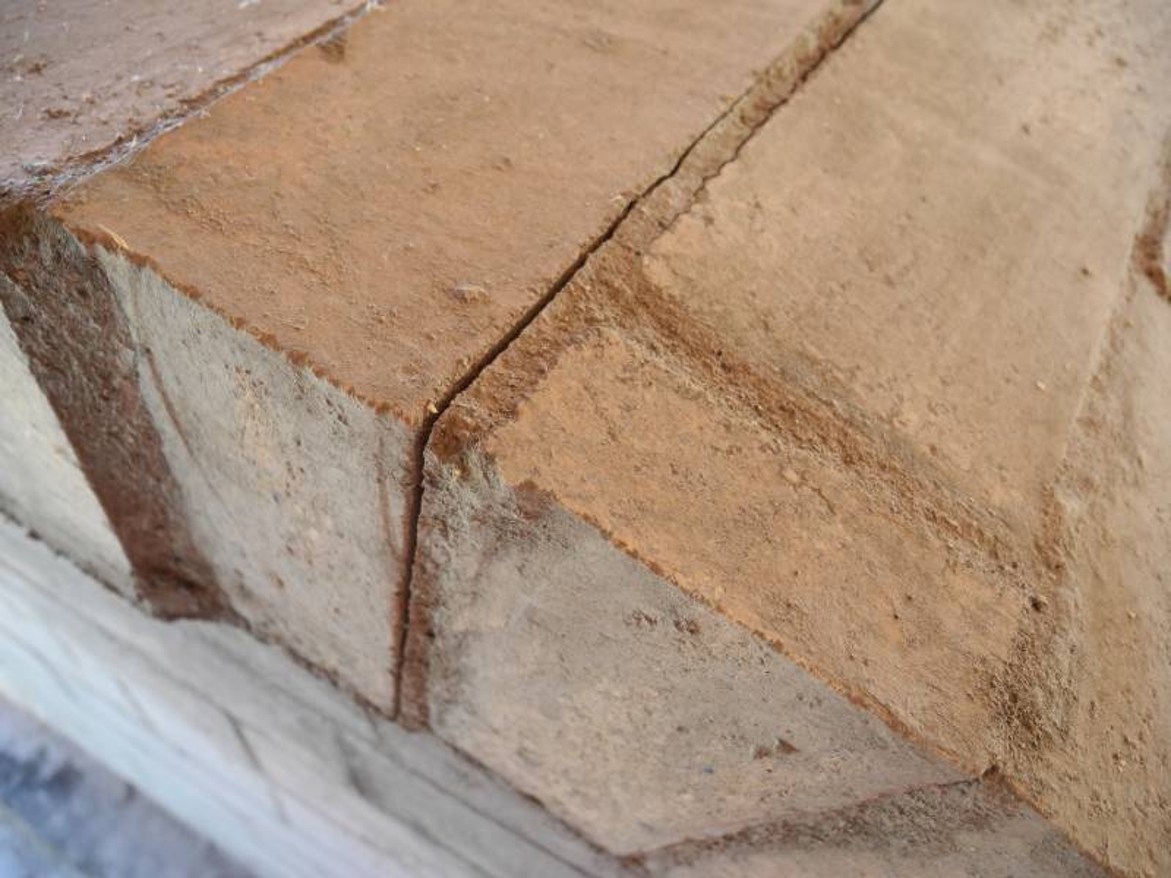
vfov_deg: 49.7
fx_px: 947
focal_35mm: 28
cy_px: 439
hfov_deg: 63.4
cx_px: 586
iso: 200
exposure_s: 1/30
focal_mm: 6
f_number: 2.8
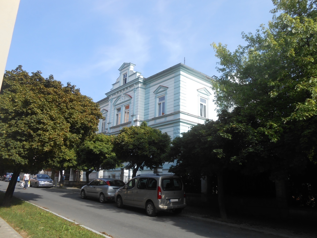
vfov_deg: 53.0
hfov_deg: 67.3
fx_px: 238
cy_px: 119
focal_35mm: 26
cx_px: 158
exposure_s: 1/400
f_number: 3.5
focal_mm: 4.6
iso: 80
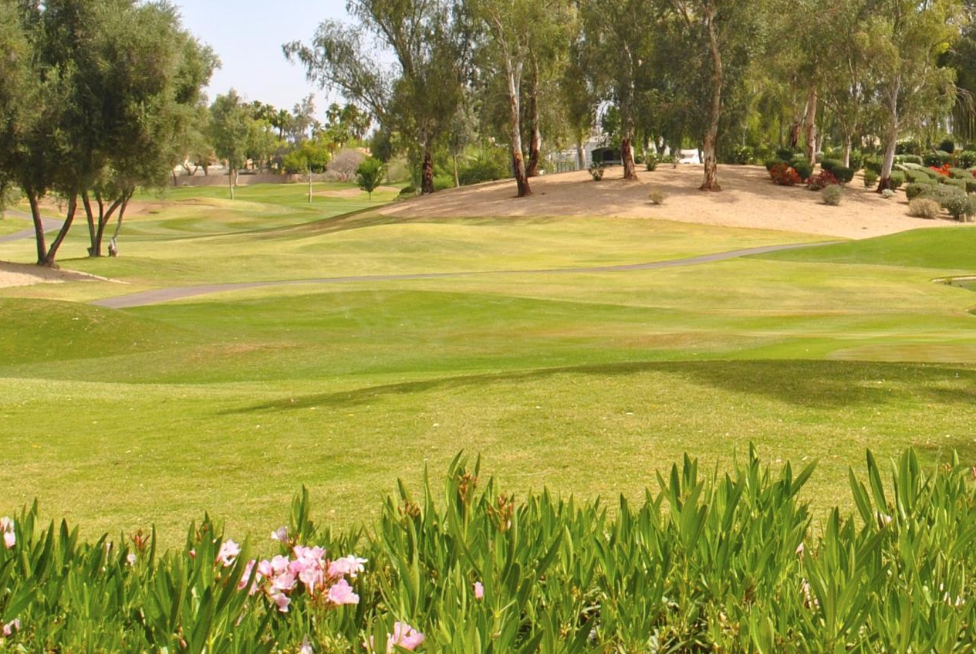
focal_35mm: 103
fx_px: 2801
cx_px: 1018
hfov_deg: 19.1
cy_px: 107
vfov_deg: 13.2
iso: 200
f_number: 10
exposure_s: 1/250
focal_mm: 29
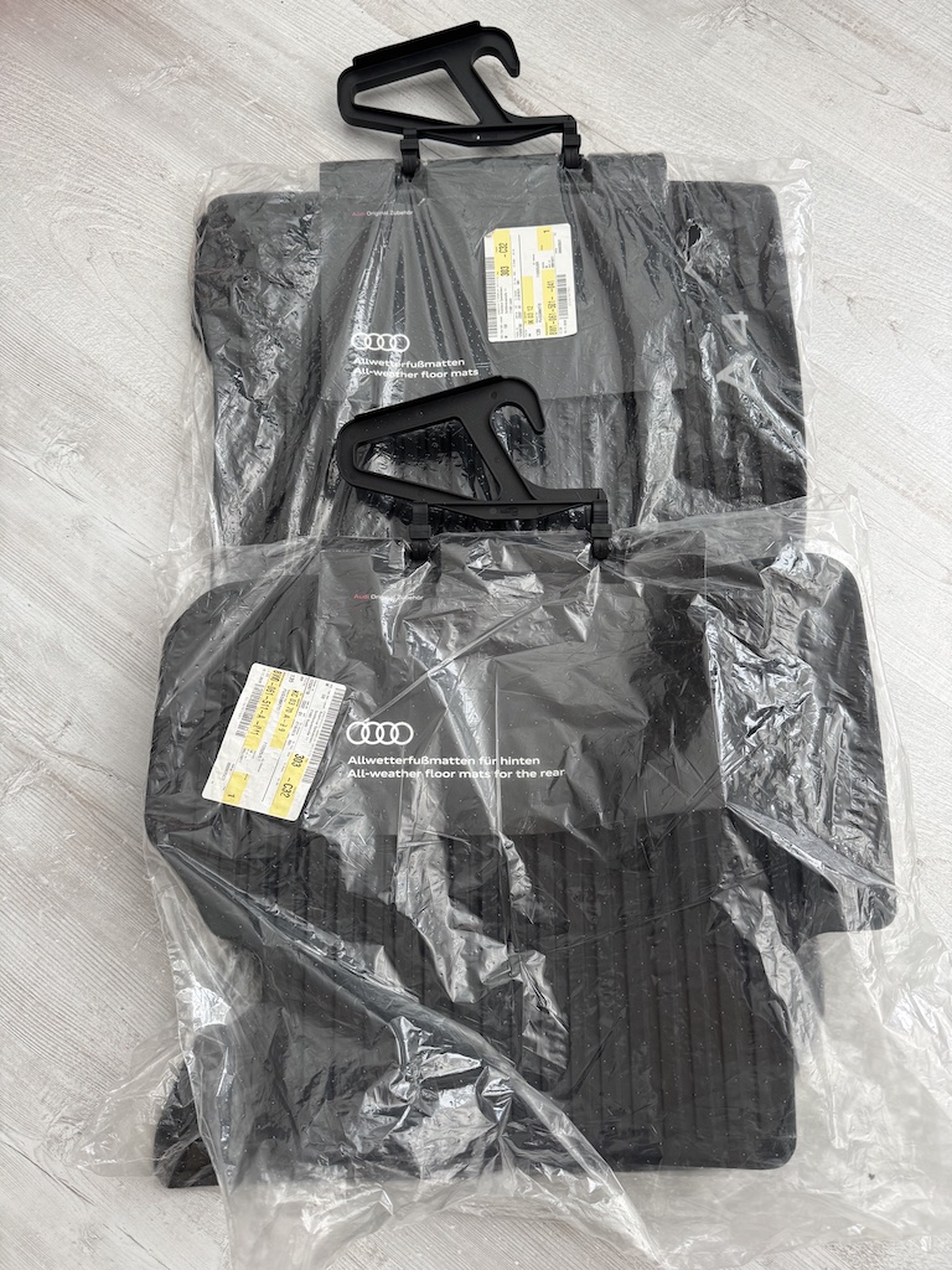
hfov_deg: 56.8
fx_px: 880
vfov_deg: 71.6
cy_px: 635
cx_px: 476
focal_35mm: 24
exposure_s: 1/121
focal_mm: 6.76
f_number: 1.78
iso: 160
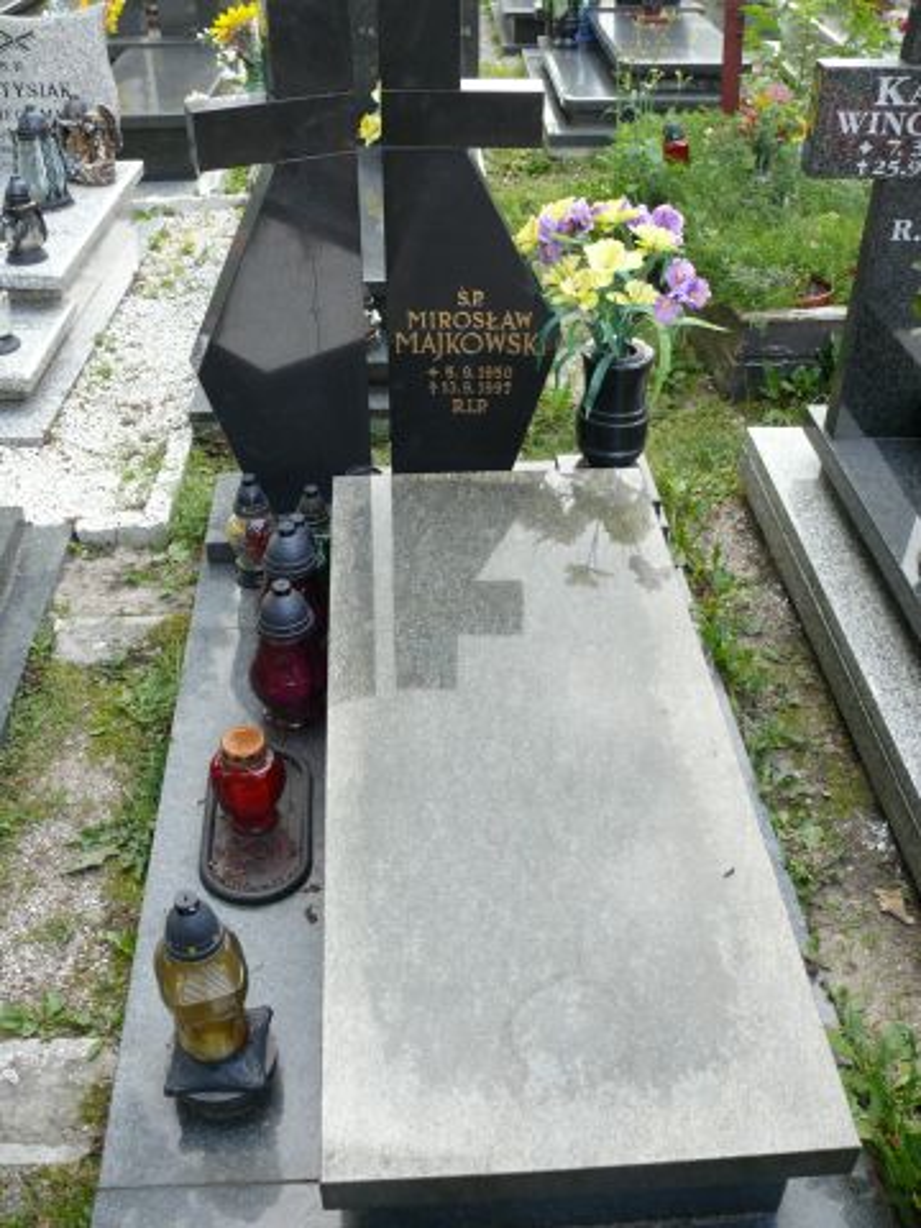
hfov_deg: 40.7
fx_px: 1242
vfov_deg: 52.6
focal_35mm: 35
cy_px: 614
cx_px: 460
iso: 100
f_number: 2.8
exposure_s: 1/80
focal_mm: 7.4
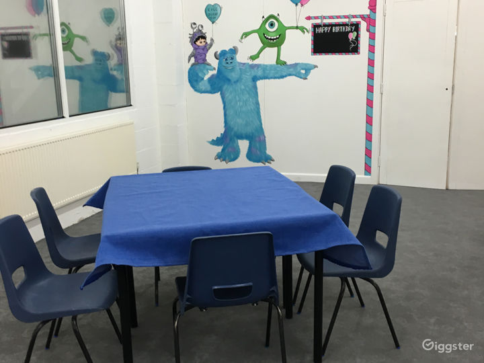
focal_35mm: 29
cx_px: 242
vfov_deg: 48.2
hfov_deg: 61.7
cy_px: 182
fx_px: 405
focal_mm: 4.15
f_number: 2.2
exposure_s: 1/33
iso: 64
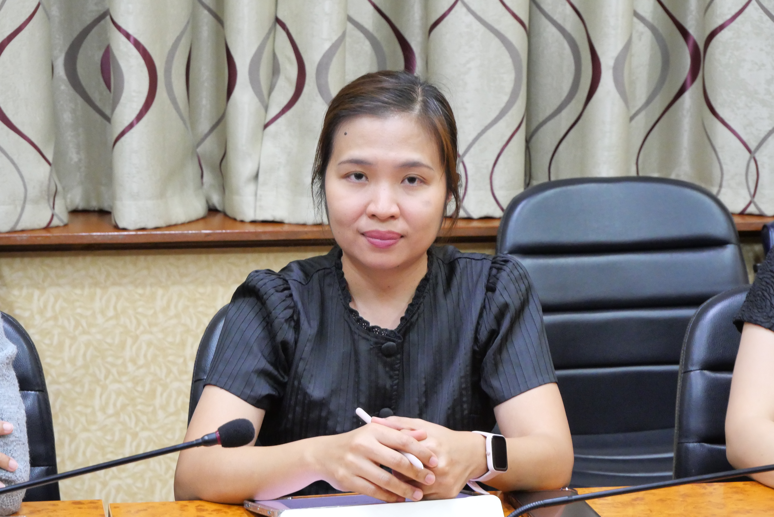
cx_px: 387
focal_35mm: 118
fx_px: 2538
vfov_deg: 11.6
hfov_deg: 17.3
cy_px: 258
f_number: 7.1
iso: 3200
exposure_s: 1/15
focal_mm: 57
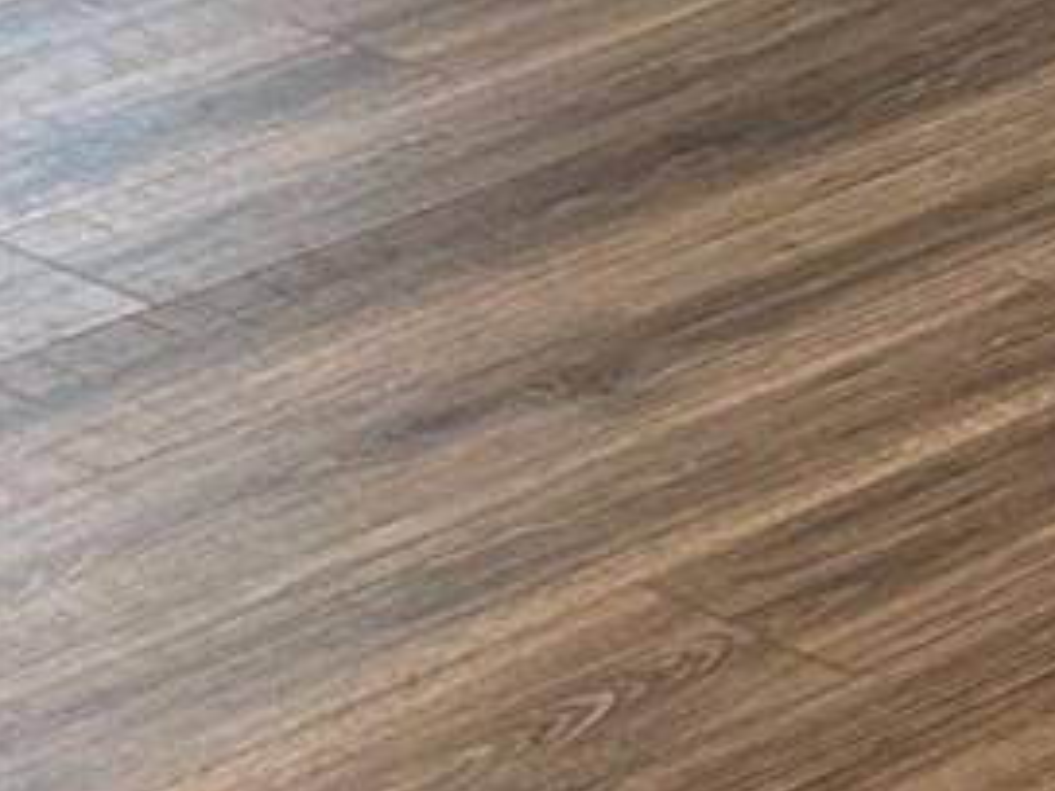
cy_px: -1803
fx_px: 5974
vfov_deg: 6.7
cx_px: 3960
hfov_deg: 7.6
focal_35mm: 196
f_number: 1.5
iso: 100
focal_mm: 5.7
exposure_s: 1/60
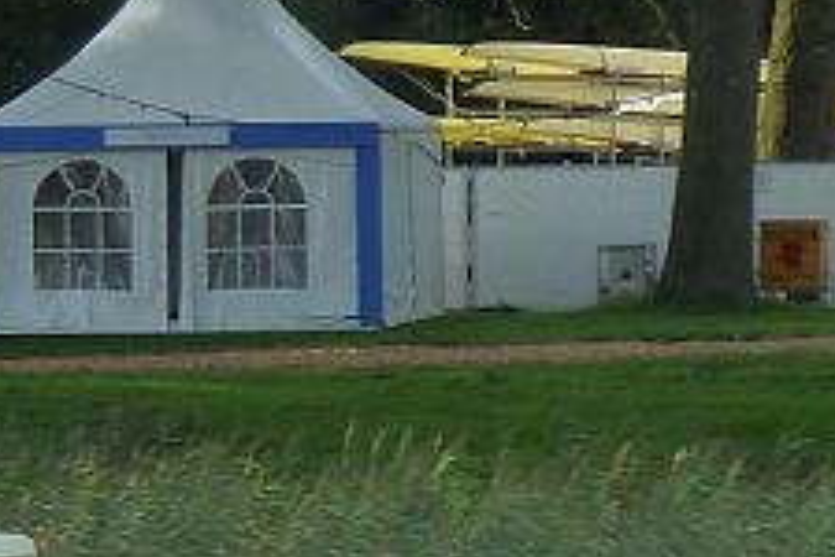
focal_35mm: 562
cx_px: -679
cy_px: 687
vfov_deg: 2.4
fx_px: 13034
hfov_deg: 3.6
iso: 125
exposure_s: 1/200
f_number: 4.4
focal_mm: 19.5
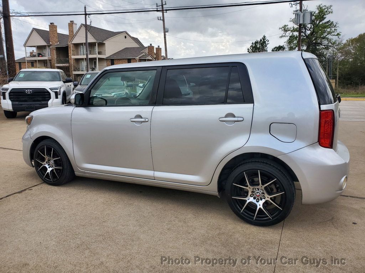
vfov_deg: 53.1
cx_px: 182
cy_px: 136
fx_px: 274
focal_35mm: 26
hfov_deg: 67.3
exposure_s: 1/712
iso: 50
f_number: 2.4
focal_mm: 4.3
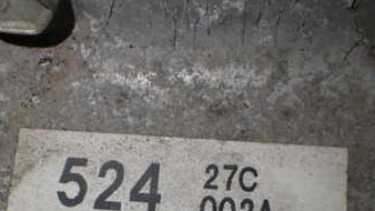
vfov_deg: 19.9
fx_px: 577
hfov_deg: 36.0
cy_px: 225
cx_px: 184
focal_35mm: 58
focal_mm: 5.4
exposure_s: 1/125
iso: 125
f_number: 2.3
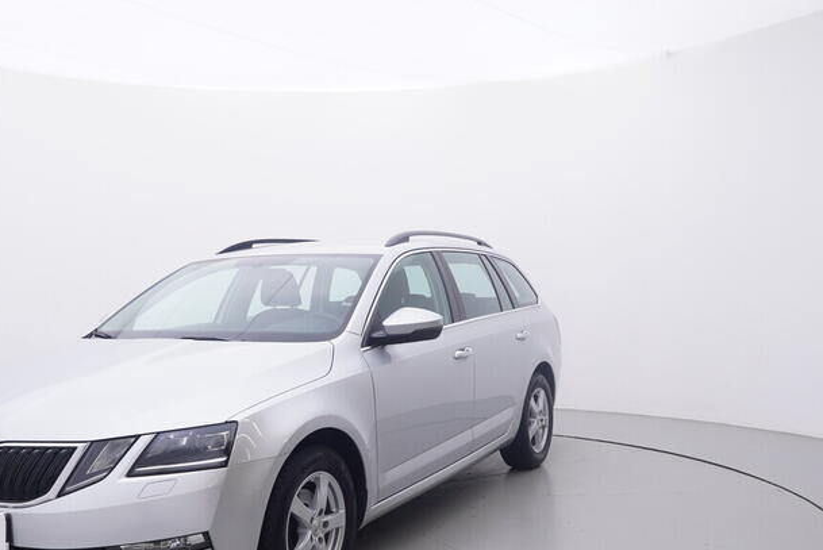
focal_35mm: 38
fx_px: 866
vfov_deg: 34.8
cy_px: 385
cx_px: 336
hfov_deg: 50.6
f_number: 5
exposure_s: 1/80
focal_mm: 15
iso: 200
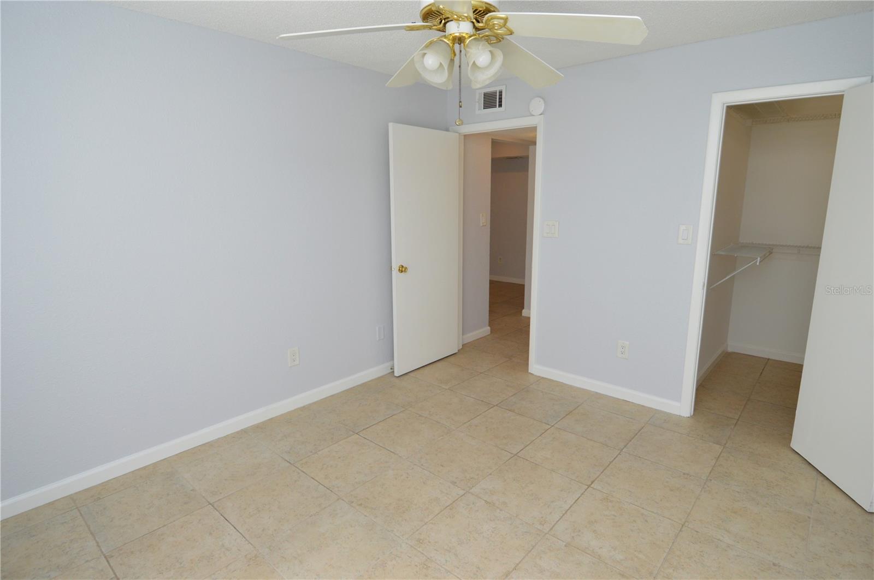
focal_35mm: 18
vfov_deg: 67.3
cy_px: 290
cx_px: 437
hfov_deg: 90.1
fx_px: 437
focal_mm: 12
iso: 400
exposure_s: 1/80
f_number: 4
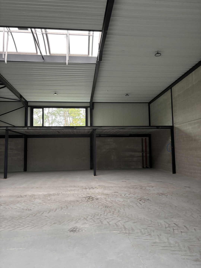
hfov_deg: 53.1
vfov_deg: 67.3
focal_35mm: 26
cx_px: 100
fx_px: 201
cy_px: 134
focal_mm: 5.96
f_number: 1.6
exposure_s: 1/60
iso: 160
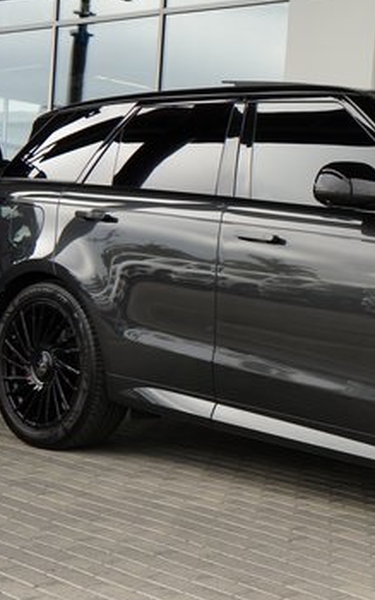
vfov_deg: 29.7
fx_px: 1127
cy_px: 356
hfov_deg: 17.8
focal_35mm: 69
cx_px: 471
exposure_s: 1/500
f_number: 8
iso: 1000
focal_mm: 37
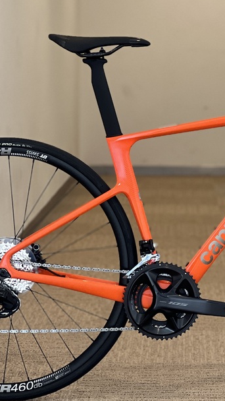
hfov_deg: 8.7
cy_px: 166
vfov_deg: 15.4
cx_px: 194
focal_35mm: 139
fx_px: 1474
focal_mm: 9
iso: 250
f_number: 2.8
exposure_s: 1/114
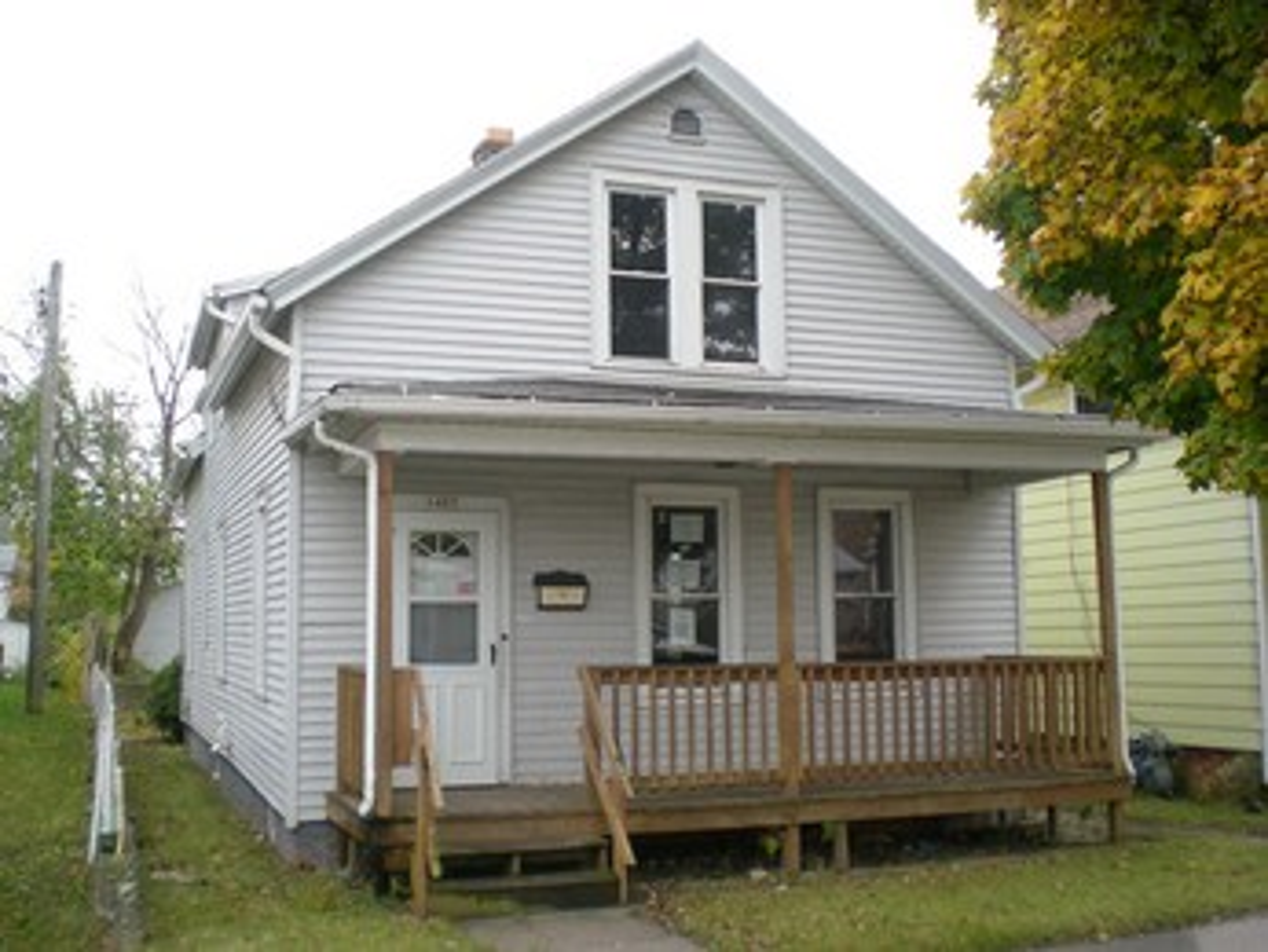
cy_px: 476
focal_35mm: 38
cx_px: 634
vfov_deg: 37.8
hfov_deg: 48.9
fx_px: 1393
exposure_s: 1/162
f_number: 3.1
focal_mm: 6.3
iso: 77
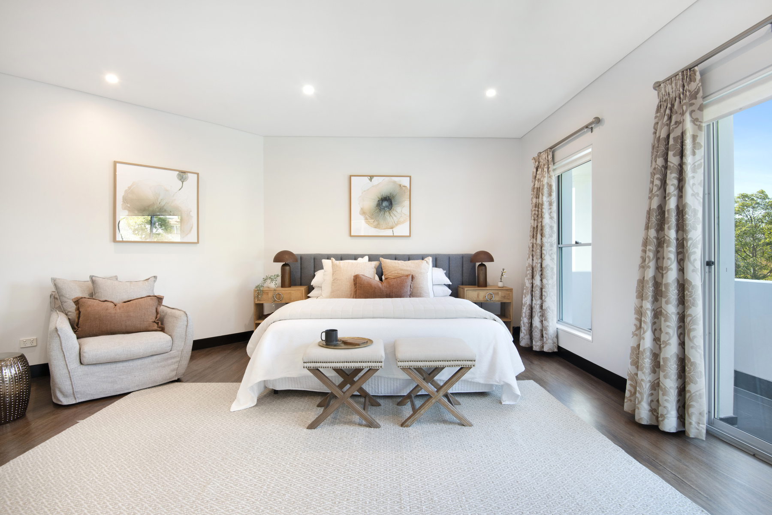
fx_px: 343
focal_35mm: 16
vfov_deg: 73.7
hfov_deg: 96.7
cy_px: 258
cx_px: 386
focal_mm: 16
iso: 320
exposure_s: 1/30
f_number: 11
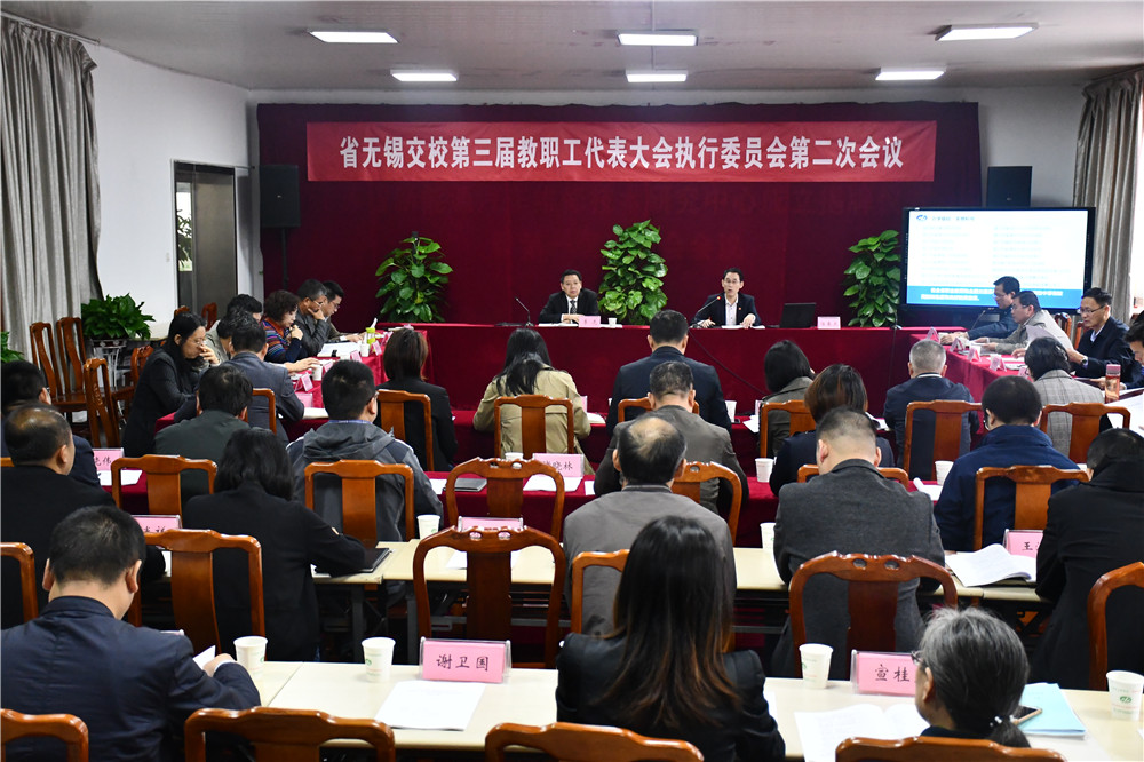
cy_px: 381
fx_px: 1525
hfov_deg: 41.1
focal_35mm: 48
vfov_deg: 28.1
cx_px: 572
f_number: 4
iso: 3200
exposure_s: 1/125
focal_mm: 32
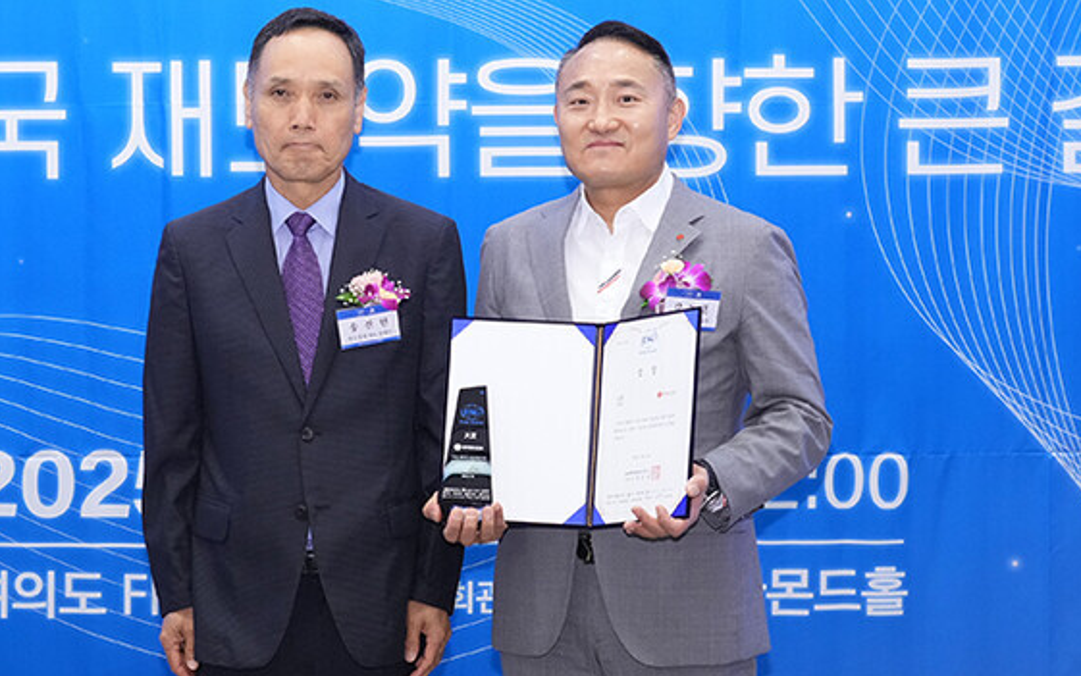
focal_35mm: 122
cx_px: 410
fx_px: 3595
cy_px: 229
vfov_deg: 10.7
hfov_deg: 17.1
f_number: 5
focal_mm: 70
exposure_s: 1/100
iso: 3200
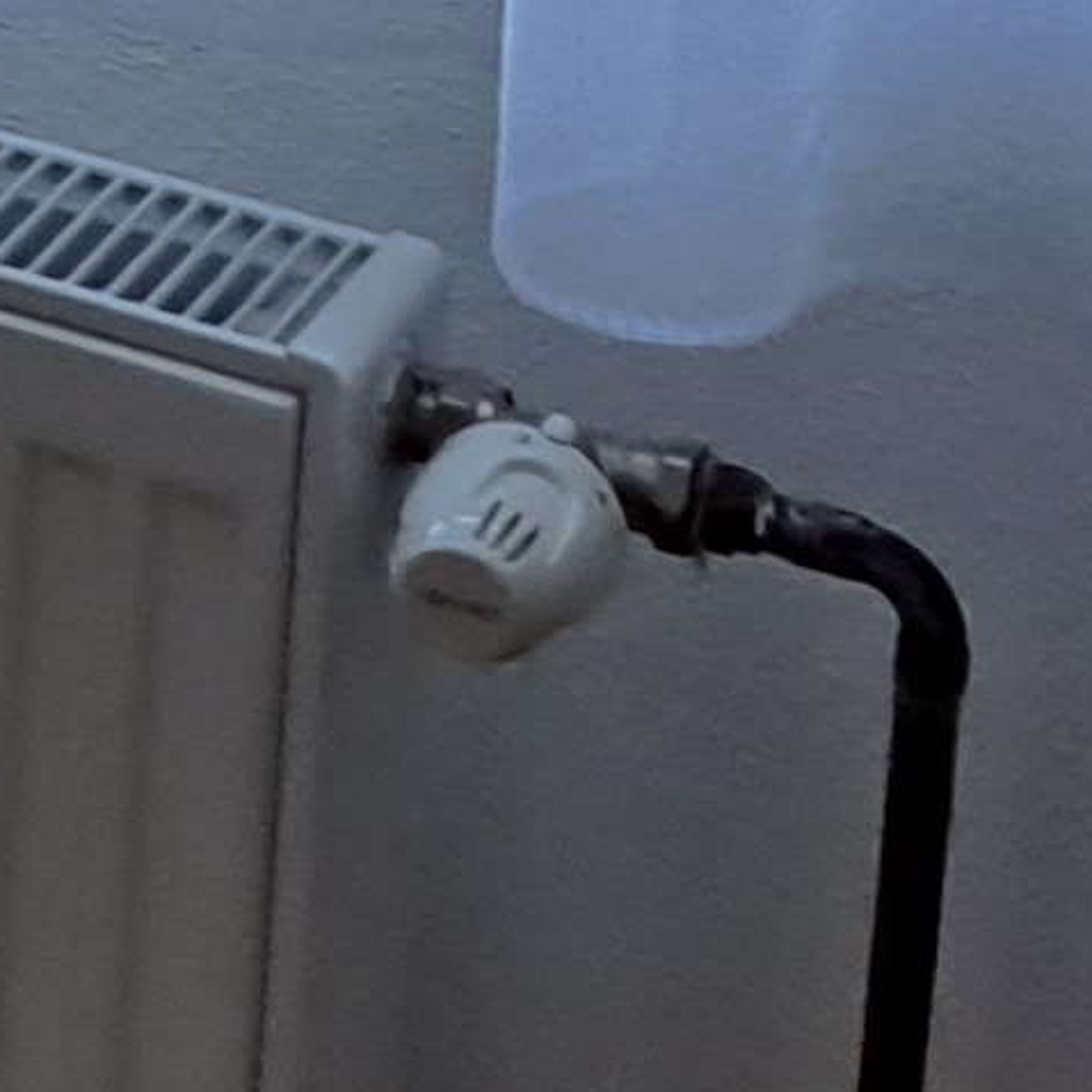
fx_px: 7317
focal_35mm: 205
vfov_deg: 7.7
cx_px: -2938
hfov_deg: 7.0
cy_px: -1942
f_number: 1.8
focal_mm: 5.23
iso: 64
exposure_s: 1/50
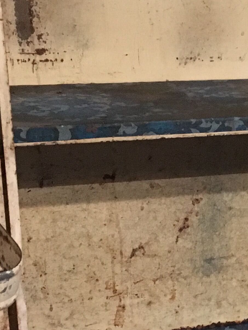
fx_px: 926
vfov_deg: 19.9
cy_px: 293
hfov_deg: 14.7
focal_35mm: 97
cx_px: 309
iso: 320
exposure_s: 1/17
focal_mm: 4.15
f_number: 2.2
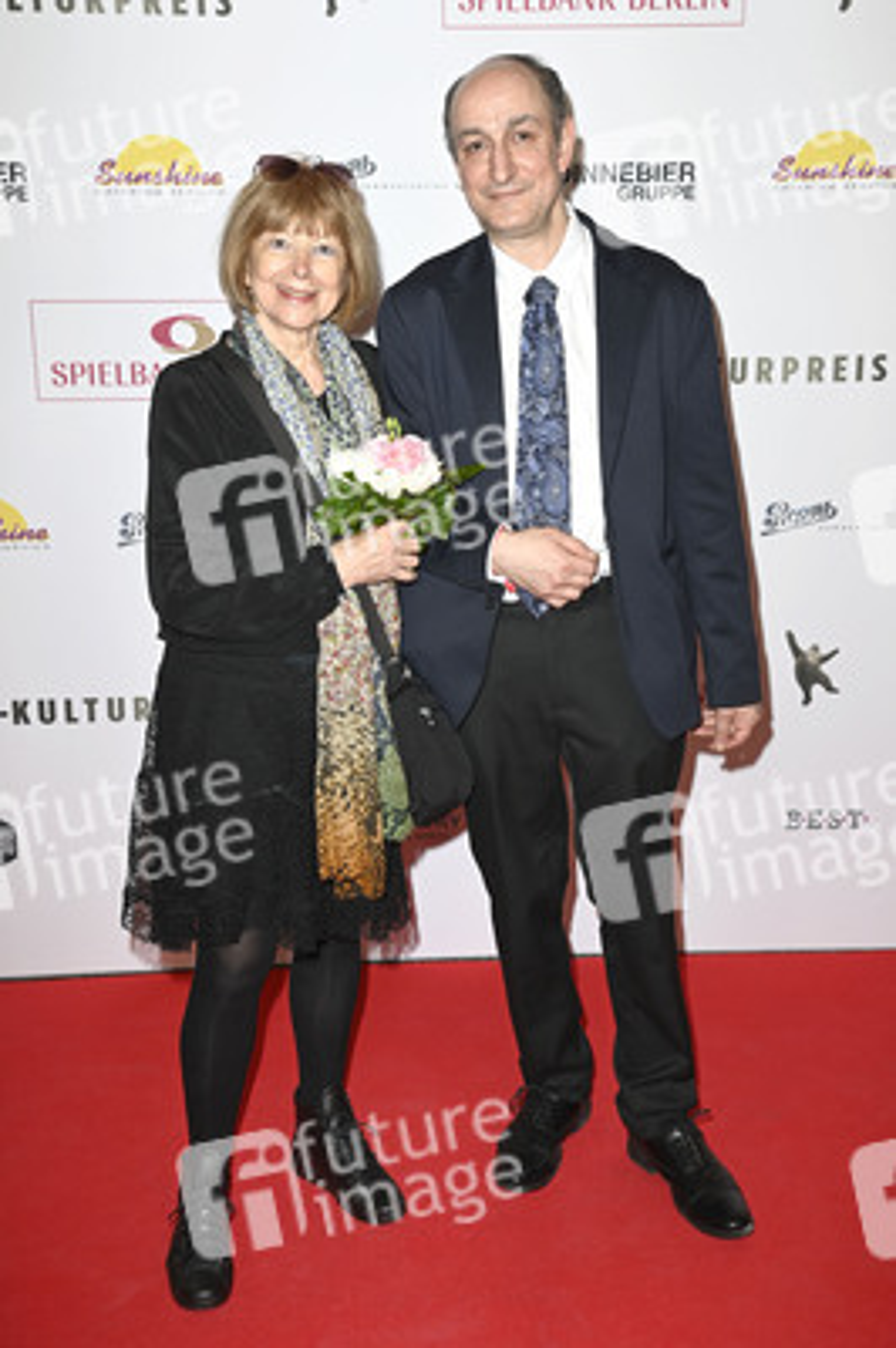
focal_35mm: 46
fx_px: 1720
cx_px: 448
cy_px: 674
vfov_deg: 42.8
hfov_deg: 29.2
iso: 500
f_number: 5.6
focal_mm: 46
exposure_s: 1/250
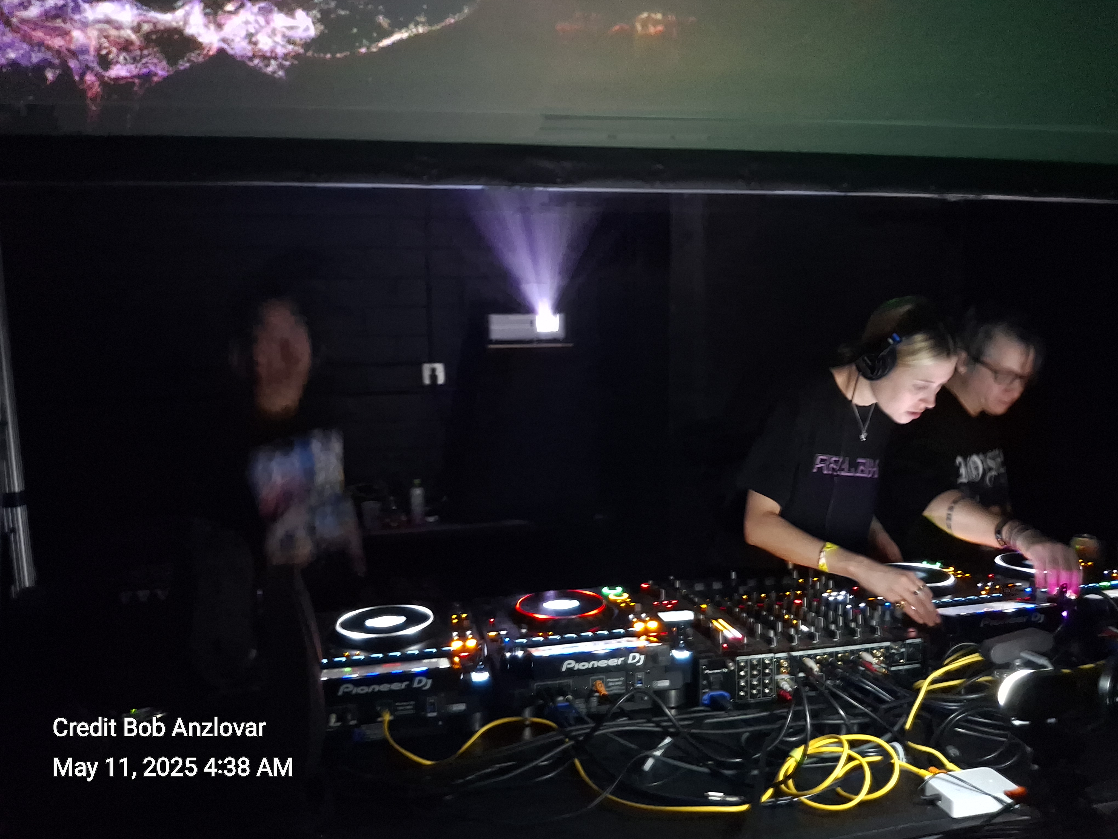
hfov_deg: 69.4
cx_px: 559
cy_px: 420
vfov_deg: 54.9
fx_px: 807
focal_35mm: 25
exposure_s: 1/4
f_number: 1.8
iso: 2000
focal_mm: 4.69
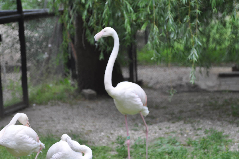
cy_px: 80
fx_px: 1114
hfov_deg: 12.2
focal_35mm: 168
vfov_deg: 8.2
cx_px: 120
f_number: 4.8
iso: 400
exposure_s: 1/320
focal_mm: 112
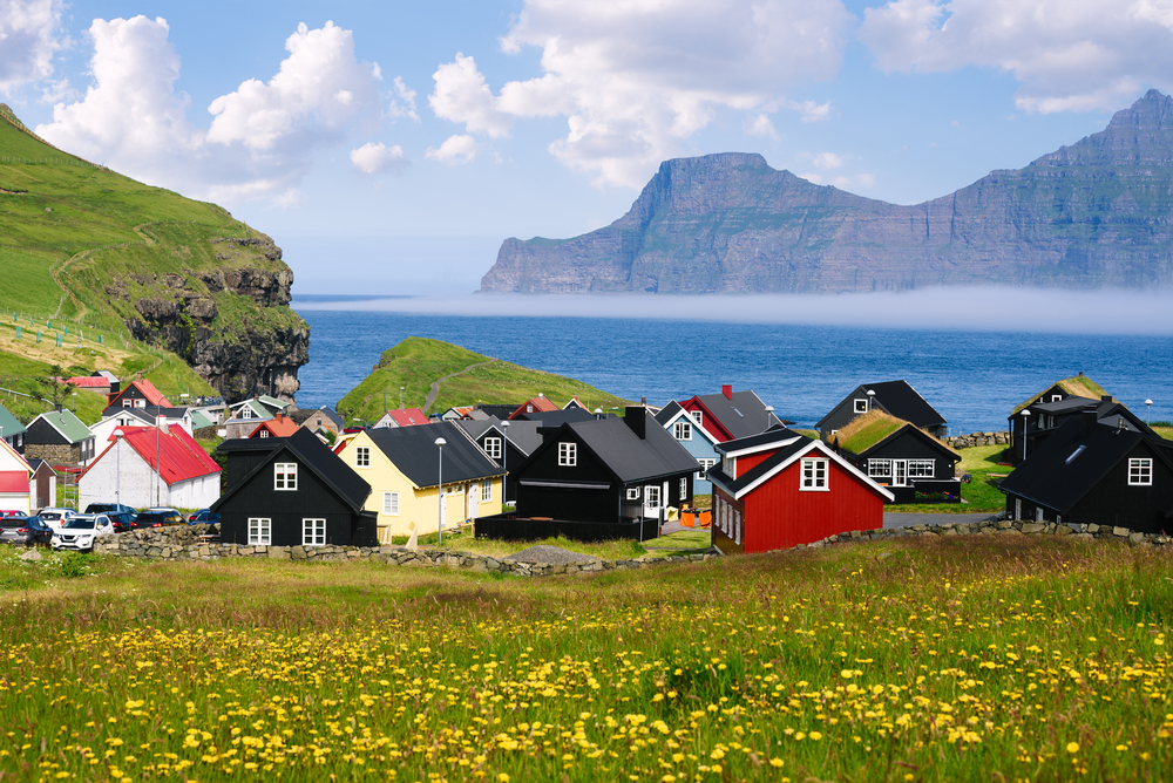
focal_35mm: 70
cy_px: 392
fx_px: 2282
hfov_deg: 28.8
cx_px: 586
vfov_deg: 19.5
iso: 100
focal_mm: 70
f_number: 8
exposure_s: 1/500
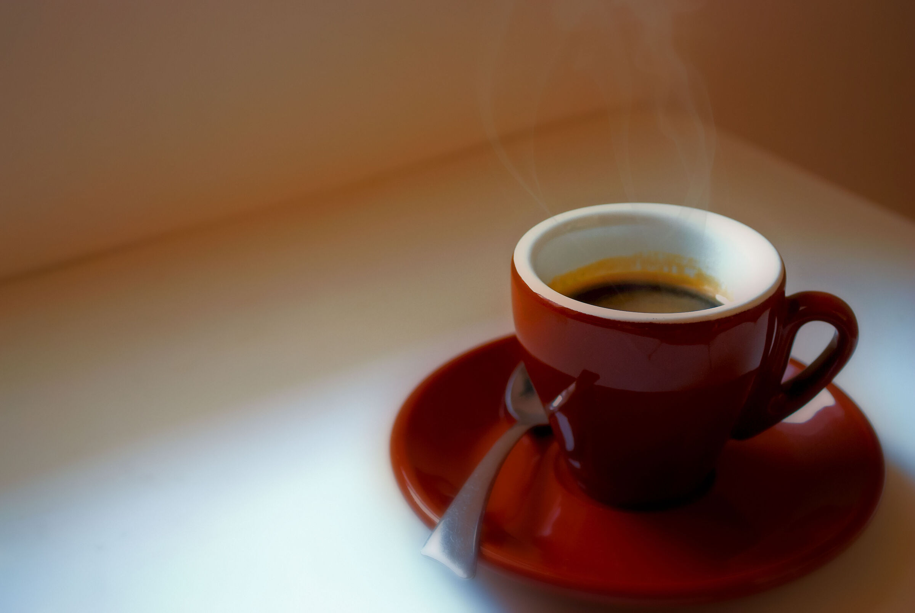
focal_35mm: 68
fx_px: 1718
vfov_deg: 20.2
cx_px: 458
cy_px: 306
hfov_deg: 29.8
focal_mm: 45
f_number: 5.3
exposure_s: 1/30
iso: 400
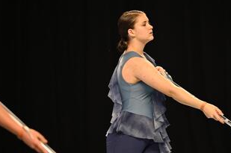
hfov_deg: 7.0
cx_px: 160
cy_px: 75
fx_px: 1884
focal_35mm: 294
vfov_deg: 4.7
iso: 1600
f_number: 2.8
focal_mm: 200
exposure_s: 1/1000
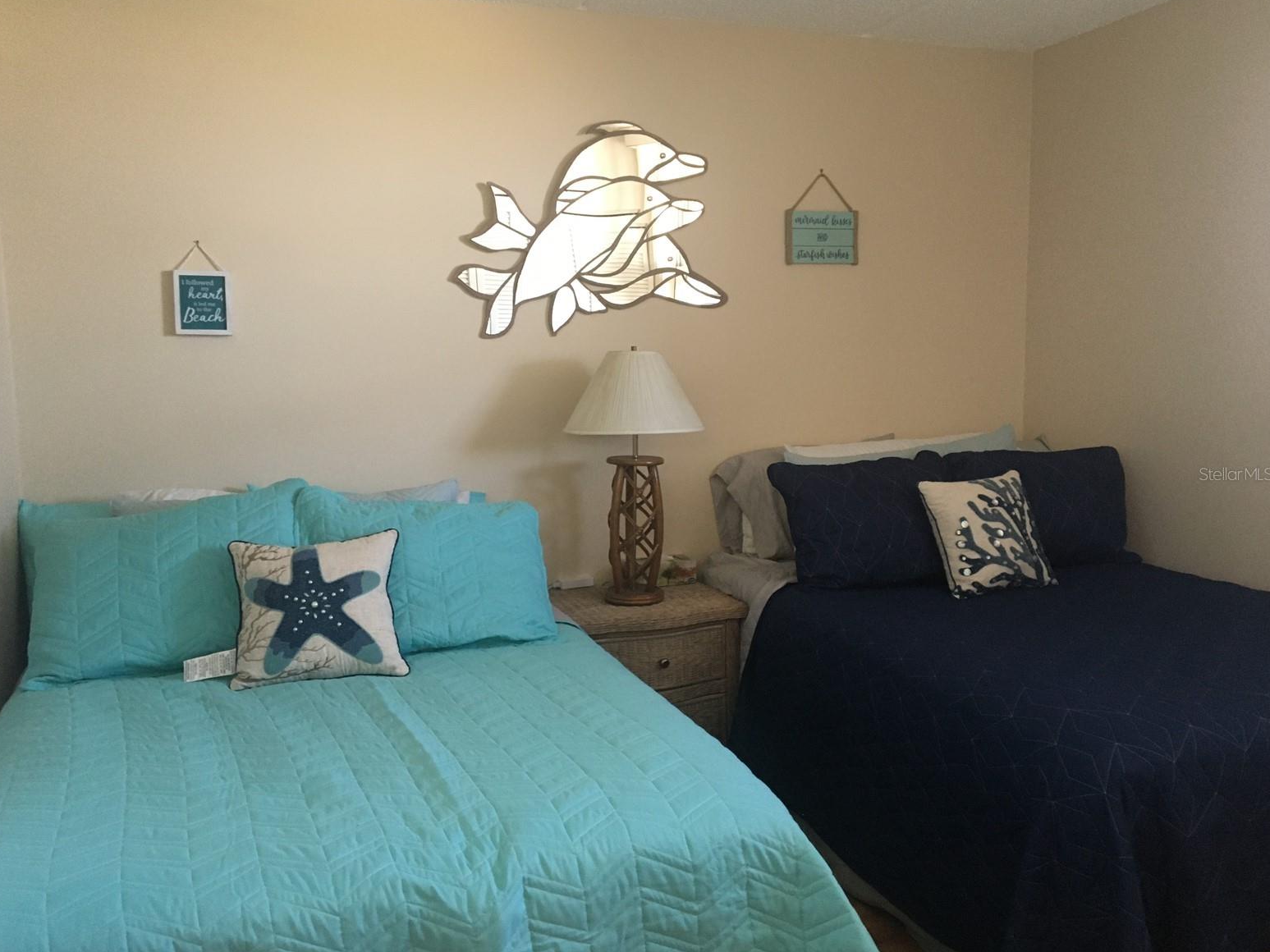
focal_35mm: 30
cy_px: 474
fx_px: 1101
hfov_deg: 60.0
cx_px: 620
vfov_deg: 46.8
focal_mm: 4.15
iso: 200
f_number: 2.2
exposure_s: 1/17
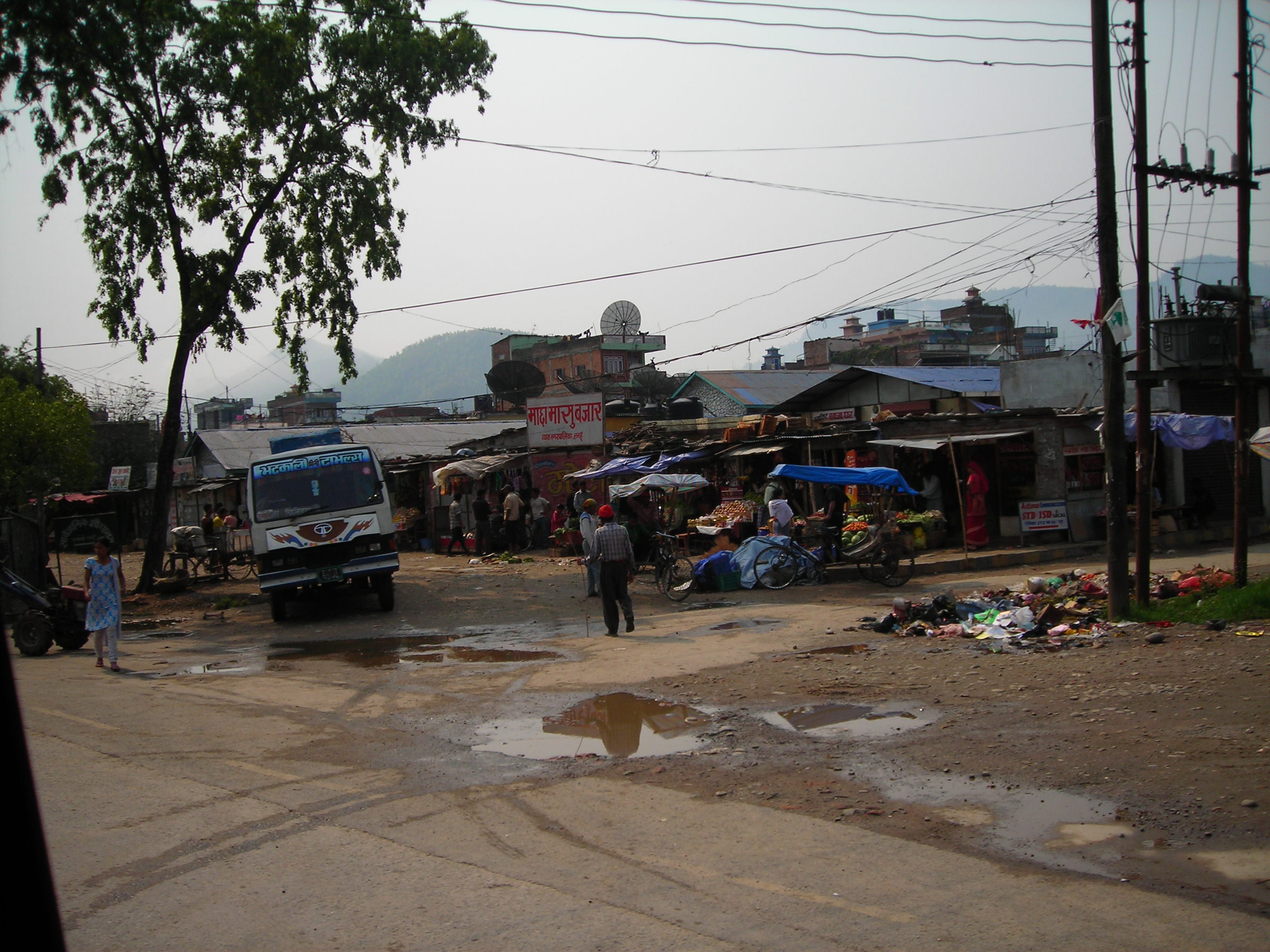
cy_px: 476
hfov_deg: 49.0
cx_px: 635
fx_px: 1394
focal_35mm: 38
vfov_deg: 37.7
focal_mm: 6.3
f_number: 6.4
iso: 50
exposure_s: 1/226
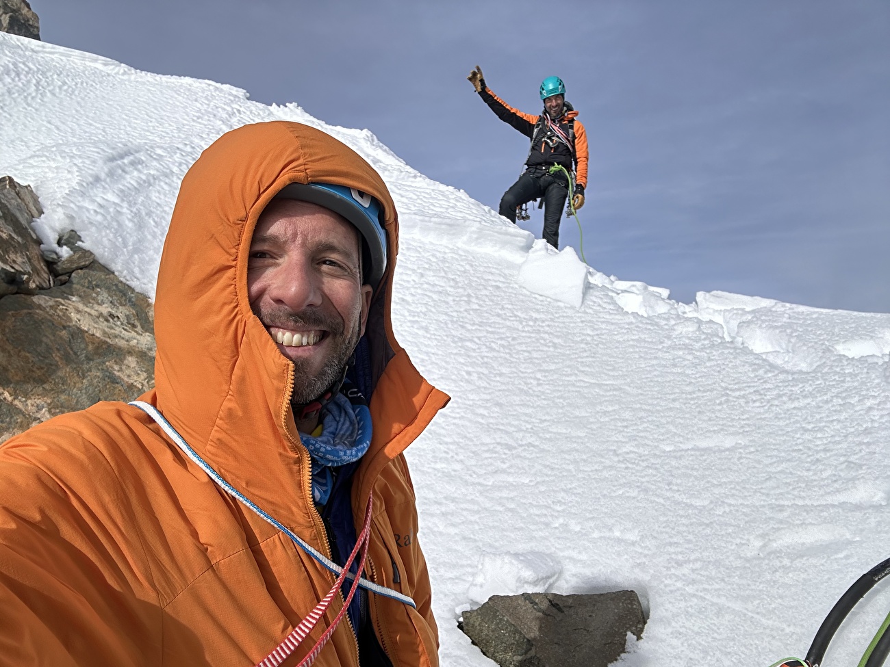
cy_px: 334
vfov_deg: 58.9
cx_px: 445
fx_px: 591
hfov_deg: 73.9
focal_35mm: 23
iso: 25
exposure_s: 1/2445
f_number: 1.9
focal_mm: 2.69
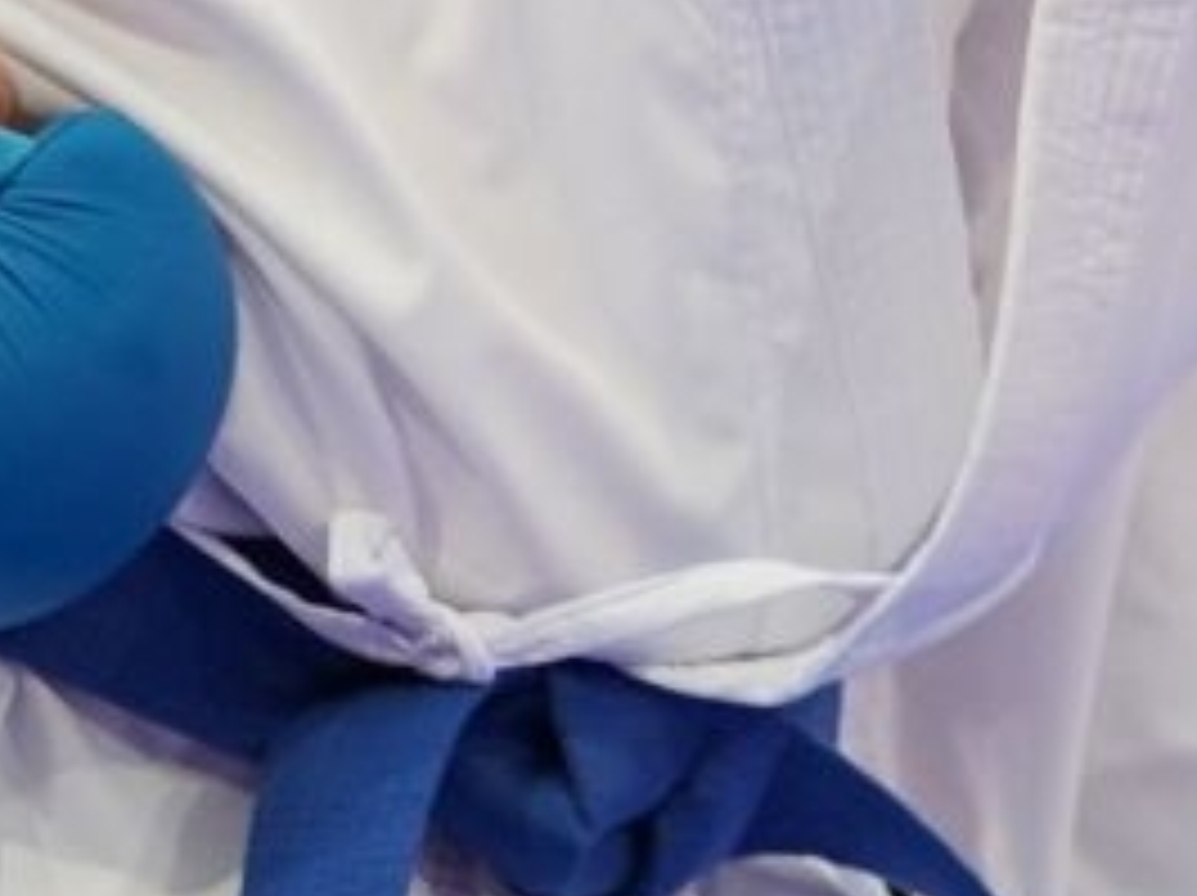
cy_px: -18
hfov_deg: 1.8
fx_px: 37830
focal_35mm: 1095
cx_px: 693
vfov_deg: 1.4
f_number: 2.8
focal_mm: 168
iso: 2000
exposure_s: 1/1000
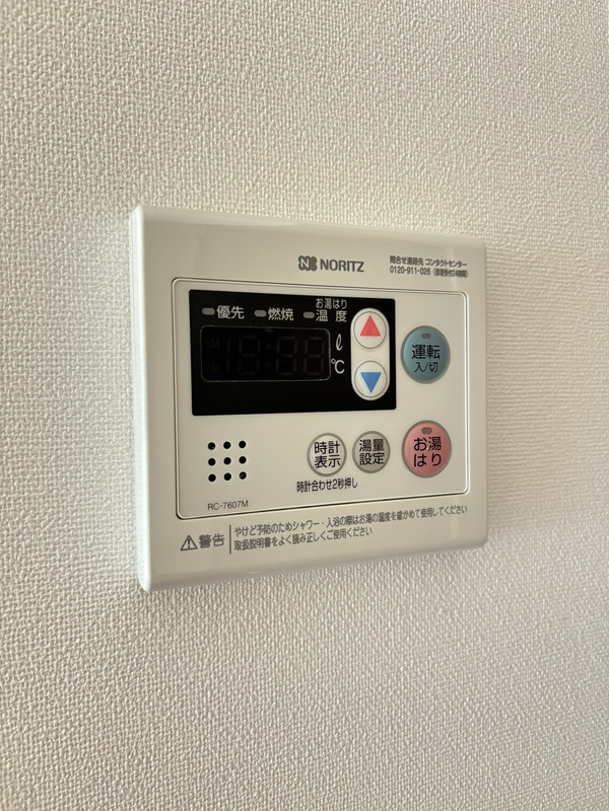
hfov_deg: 53.1
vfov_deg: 67.3
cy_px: 406
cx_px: 304
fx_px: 610
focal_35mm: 26
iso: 500
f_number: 1.6
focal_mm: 5.96
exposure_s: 1/33
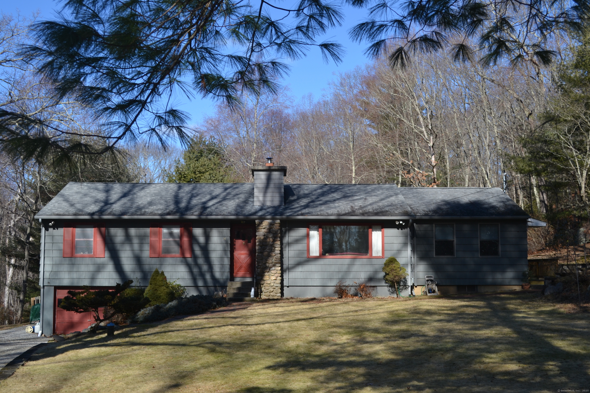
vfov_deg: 31.9
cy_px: 196
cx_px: 295
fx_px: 688
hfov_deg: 46.4
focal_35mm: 42
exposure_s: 1/200
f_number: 7.1
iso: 100
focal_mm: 28
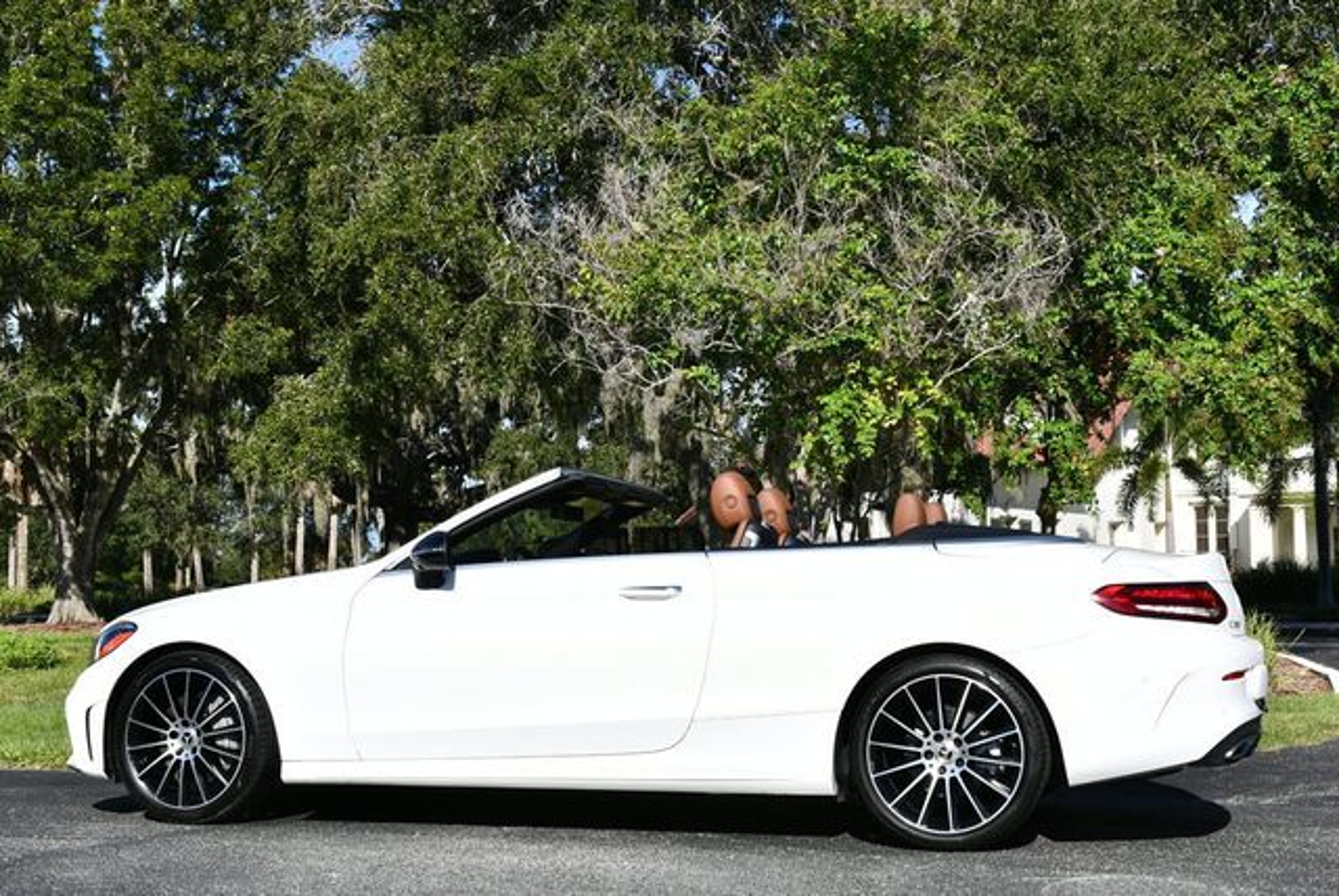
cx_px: 670
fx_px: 1861
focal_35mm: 50
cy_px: 448
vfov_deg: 27.0
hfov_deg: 39.6
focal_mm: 25
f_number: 8
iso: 100
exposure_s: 1/250
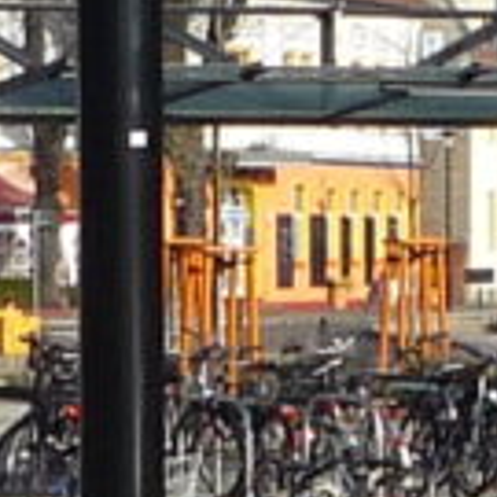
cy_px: 199
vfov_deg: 5.7
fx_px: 5019
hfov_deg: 5.7
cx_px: 405
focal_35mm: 309
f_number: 4
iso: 100
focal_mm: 4.5
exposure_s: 1/800
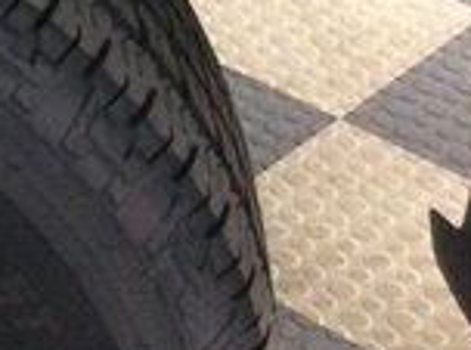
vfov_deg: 10.9
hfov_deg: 12.8
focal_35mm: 135
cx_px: -477
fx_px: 1831
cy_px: 238
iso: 250
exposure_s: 1/24
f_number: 2.4
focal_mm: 3.3
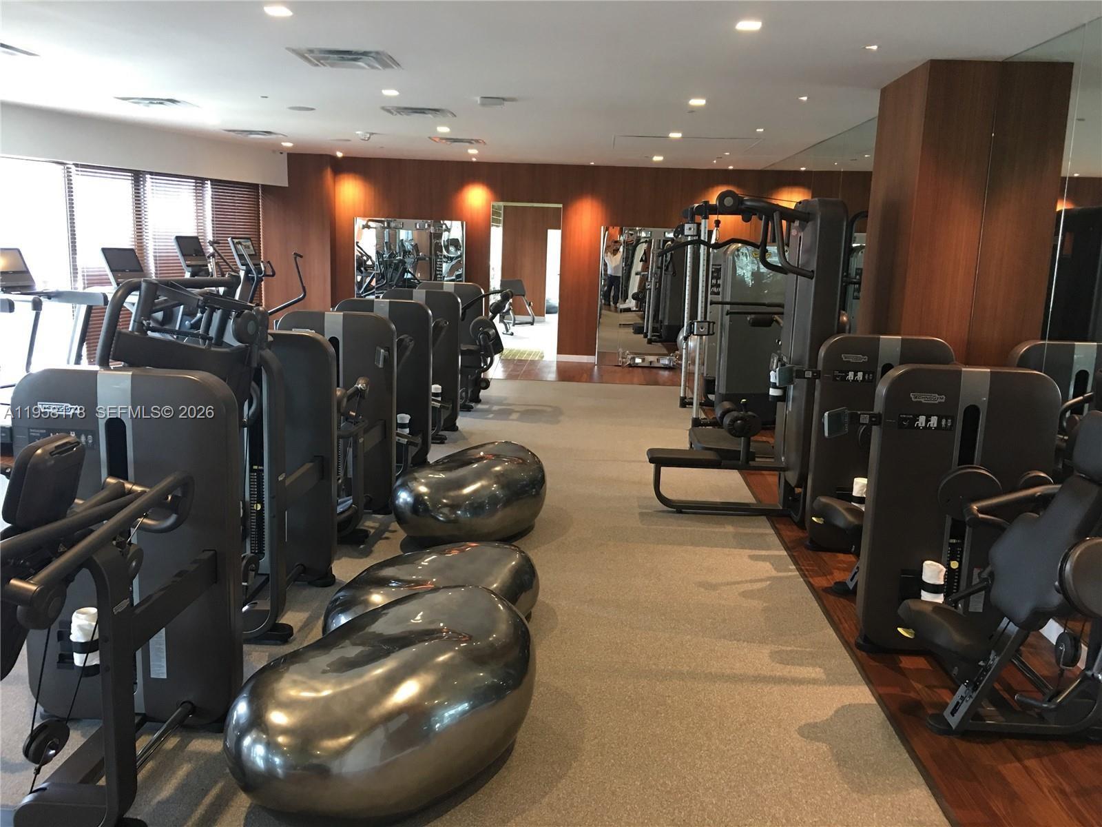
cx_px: 551
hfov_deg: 61.7
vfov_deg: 48.2
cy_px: 414
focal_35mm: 29
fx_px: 923
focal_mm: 4.15
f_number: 2.2
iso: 64
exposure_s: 1/15
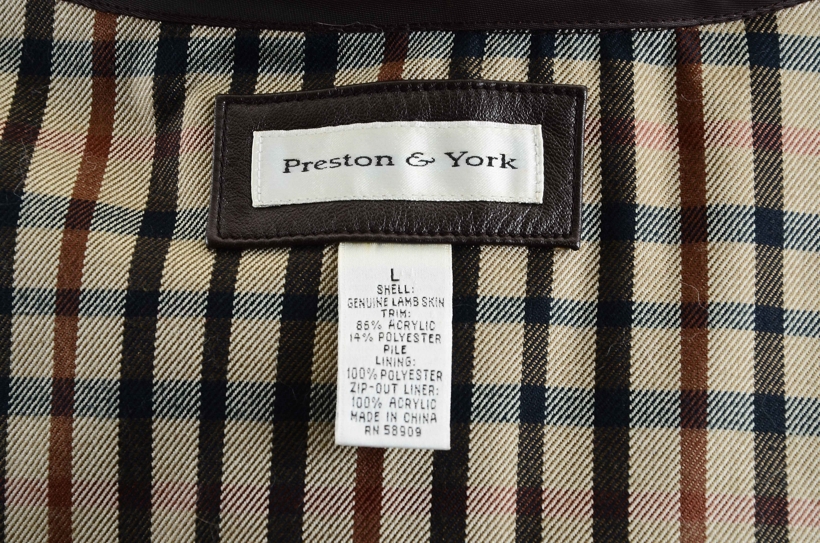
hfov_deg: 17.1
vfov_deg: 11.4
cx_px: 410
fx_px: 2728
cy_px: 272
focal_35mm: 120
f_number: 8
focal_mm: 80
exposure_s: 1/80
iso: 160
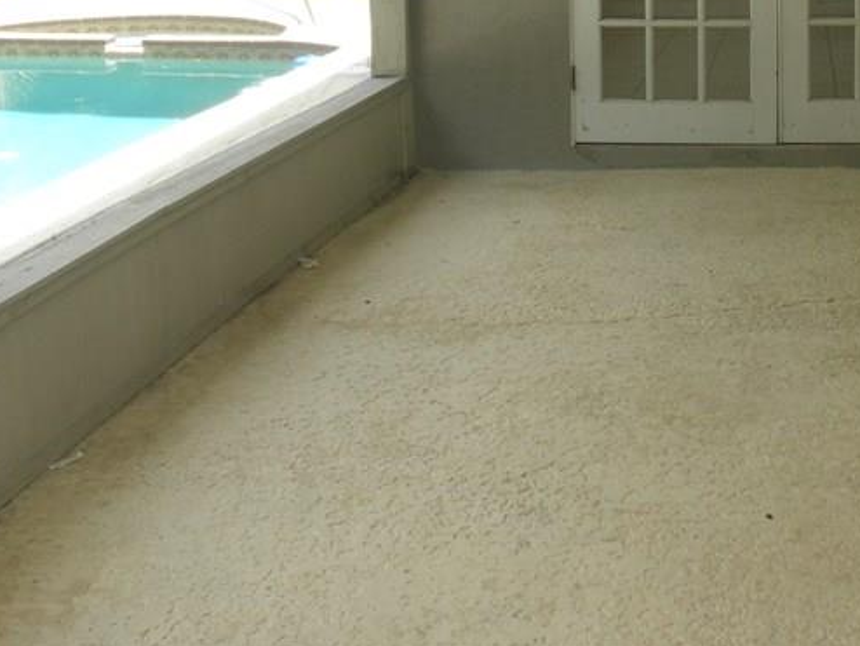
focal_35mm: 58
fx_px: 1442
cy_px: -16
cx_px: 716
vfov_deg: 24.0
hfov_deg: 32.1
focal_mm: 5
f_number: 3
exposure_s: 1/125
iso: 64
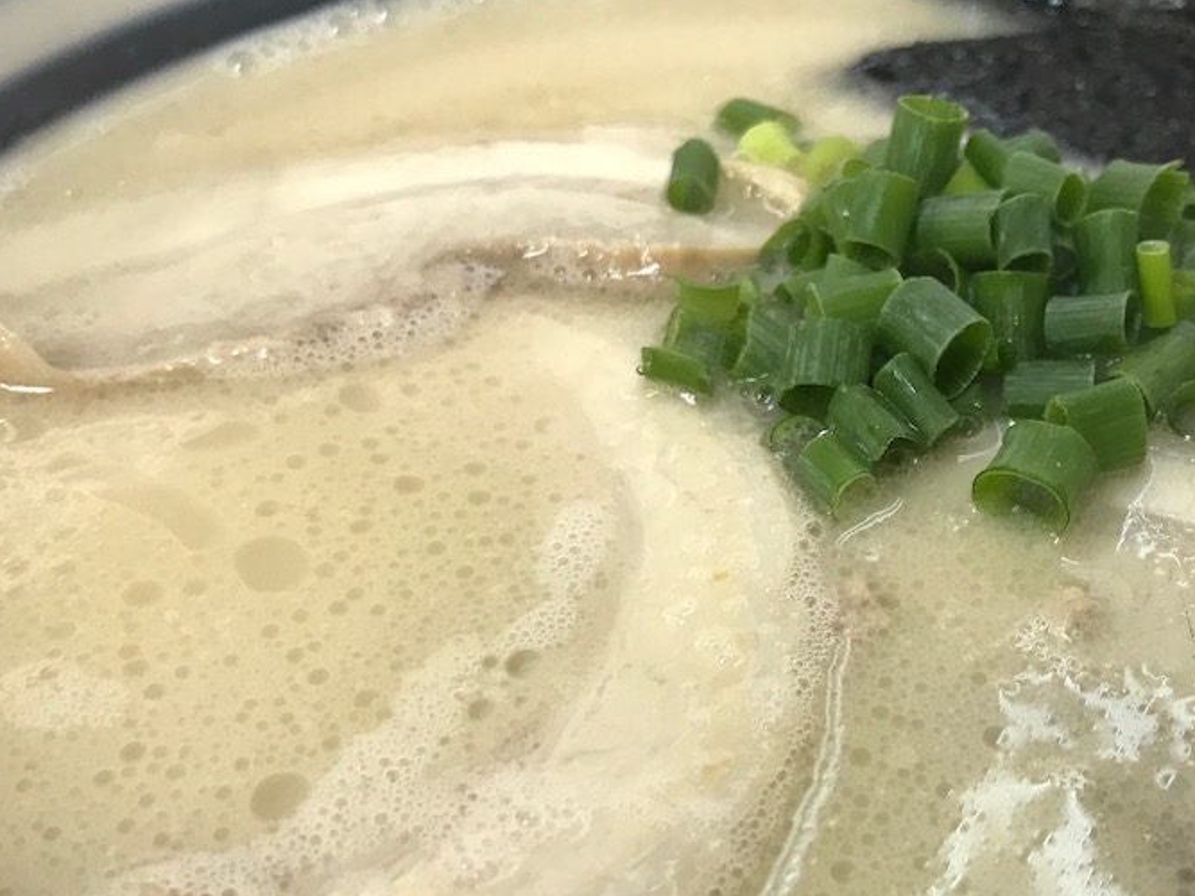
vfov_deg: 34.1
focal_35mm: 42
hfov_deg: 43.8
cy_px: 570
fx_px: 1450
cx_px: 847
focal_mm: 3.99
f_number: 1.8
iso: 32
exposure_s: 1/24
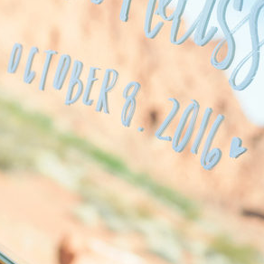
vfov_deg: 13.1
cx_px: 109
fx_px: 1130
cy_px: -28
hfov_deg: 13.3
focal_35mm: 131
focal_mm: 50
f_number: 4.5
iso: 160
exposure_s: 1/1000
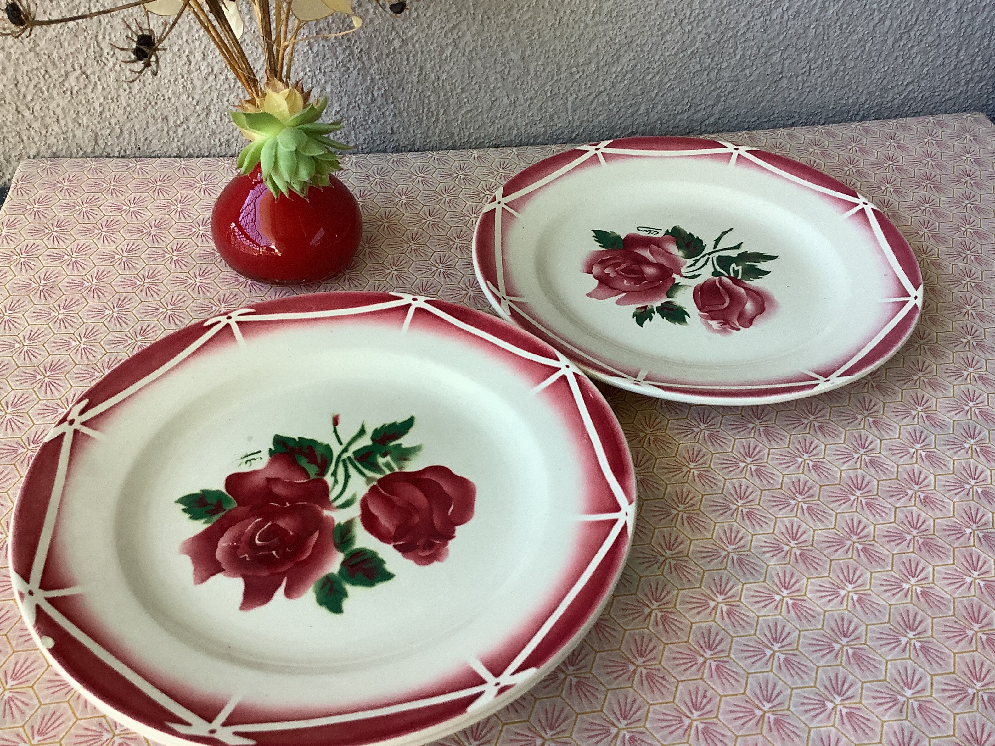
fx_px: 920
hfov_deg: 56.8
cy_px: 370
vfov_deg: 44.2
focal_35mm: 32
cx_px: 497
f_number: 2.4
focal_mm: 3.3
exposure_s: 1/120
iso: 64
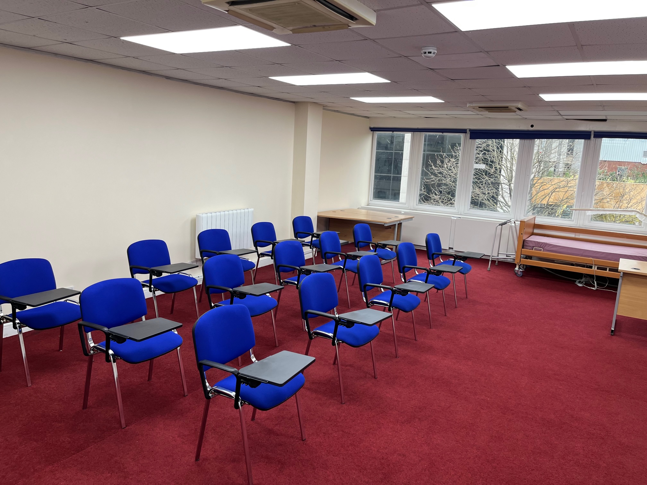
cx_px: 324
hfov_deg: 67.3
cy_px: 242
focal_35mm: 26
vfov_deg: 53.1
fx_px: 486
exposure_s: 1/100
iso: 64
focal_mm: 5.1
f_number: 1.6
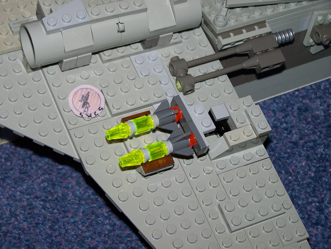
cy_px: 124
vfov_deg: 15.7
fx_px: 899
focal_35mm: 94
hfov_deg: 20.9
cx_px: 166
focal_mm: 15.6
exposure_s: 1/80
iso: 80
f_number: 3.2
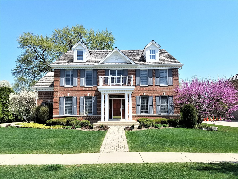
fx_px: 179
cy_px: 90
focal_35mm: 26
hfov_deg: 67.3
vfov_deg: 53.1
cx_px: 119
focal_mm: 4.2
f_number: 1.7
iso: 50
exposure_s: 1/2528
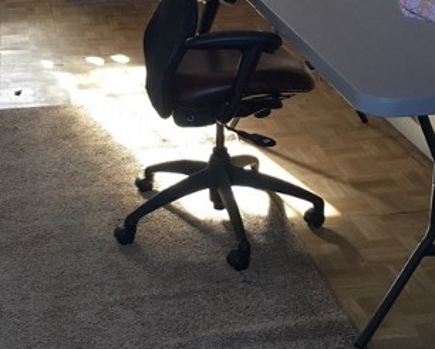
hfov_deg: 26.7
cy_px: 85
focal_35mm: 71
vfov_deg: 21.4
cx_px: 189
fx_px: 914
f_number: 2.2
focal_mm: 4.15
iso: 40
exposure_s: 1/30
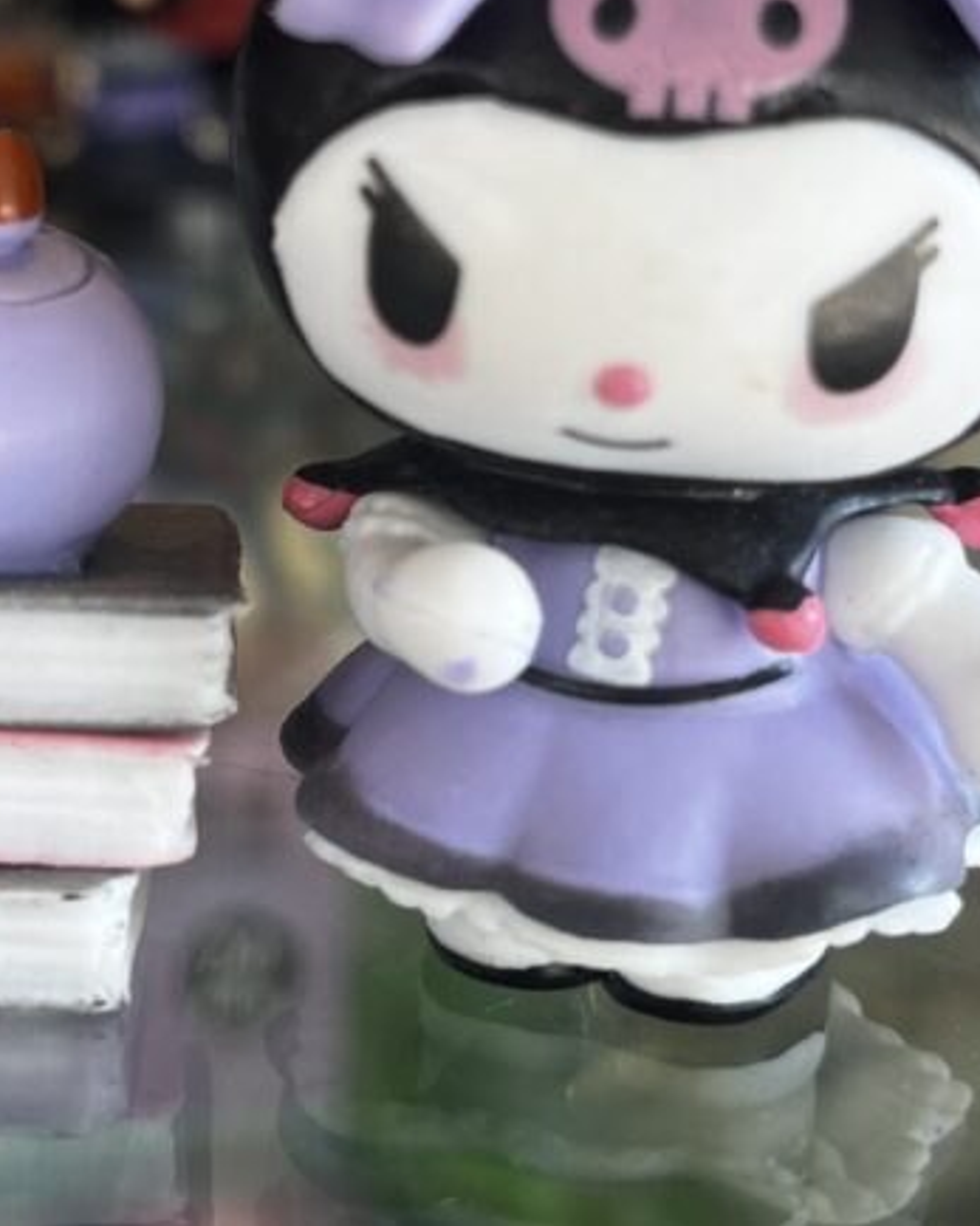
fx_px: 1414
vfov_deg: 45.0
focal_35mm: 39
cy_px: 287
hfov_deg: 38.2
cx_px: 491
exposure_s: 1/100
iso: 50
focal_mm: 5.1
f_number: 1.6
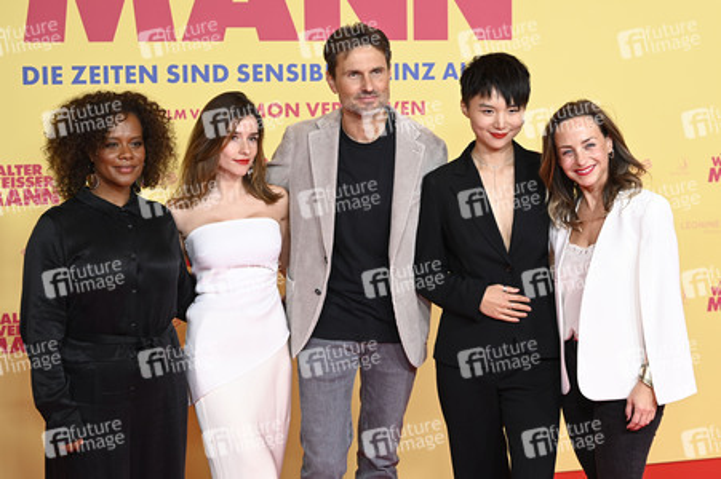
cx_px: 360
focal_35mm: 57
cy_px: 240
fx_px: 1141
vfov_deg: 23.7
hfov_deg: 35.1
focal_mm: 57
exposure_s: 1/160
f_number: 5.6
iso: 500
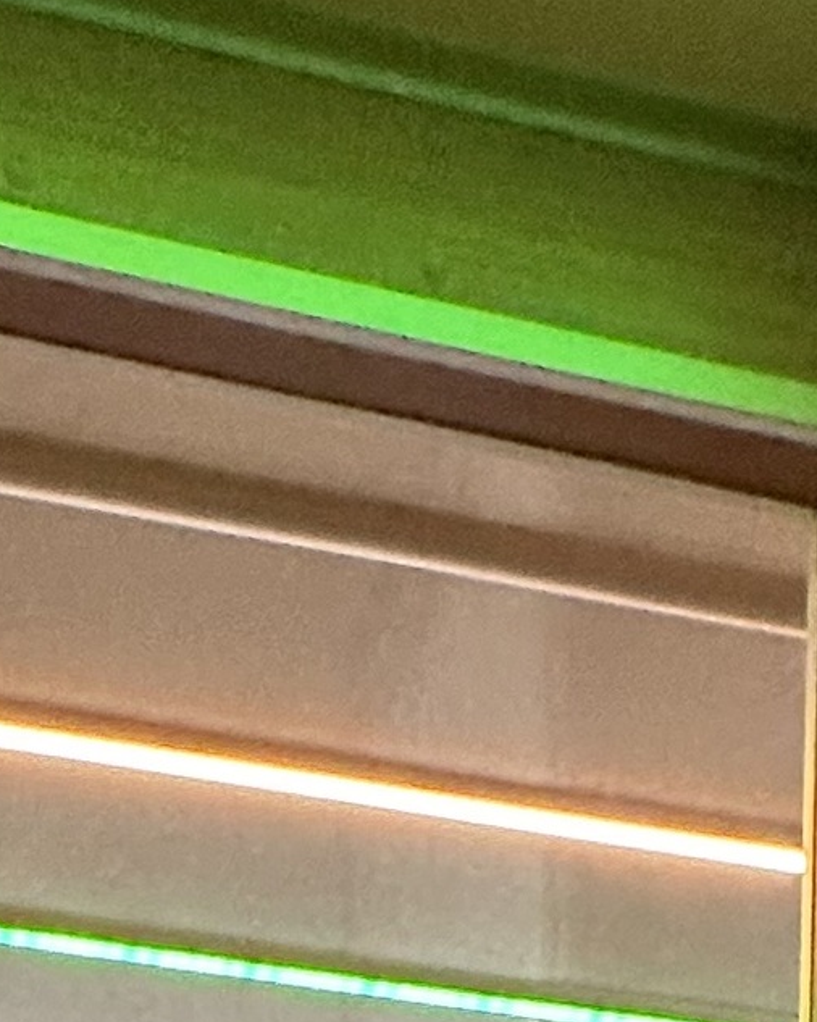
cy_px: 2469
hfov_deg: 20.7
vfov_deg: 15.0
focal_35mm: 72
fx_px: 2177
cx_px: 58
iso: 80
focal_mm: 2.22
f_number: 2.2
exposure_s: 1/99
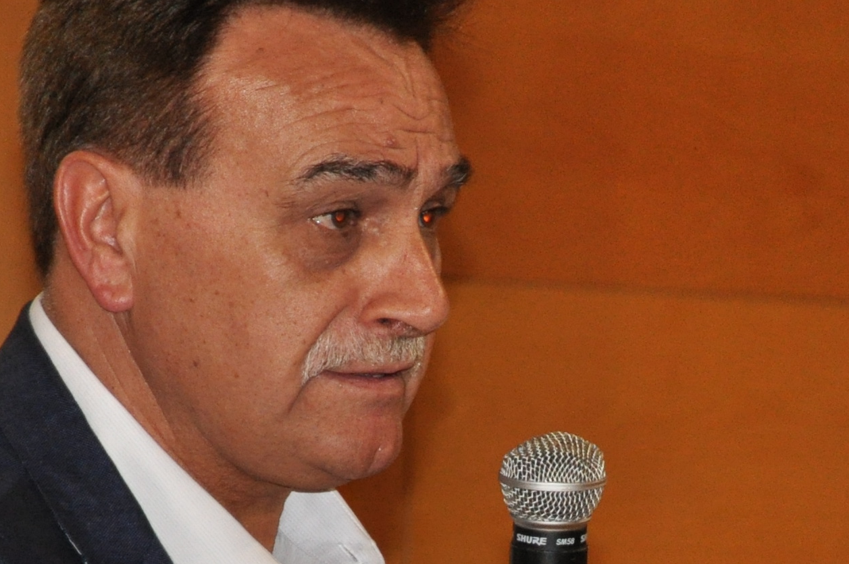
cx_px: 559
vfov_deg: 3.6
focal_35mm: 384
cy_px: 740
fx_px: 9038
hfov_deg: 5.4
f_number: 5.3
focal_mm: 75
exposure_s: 1/60
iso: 800
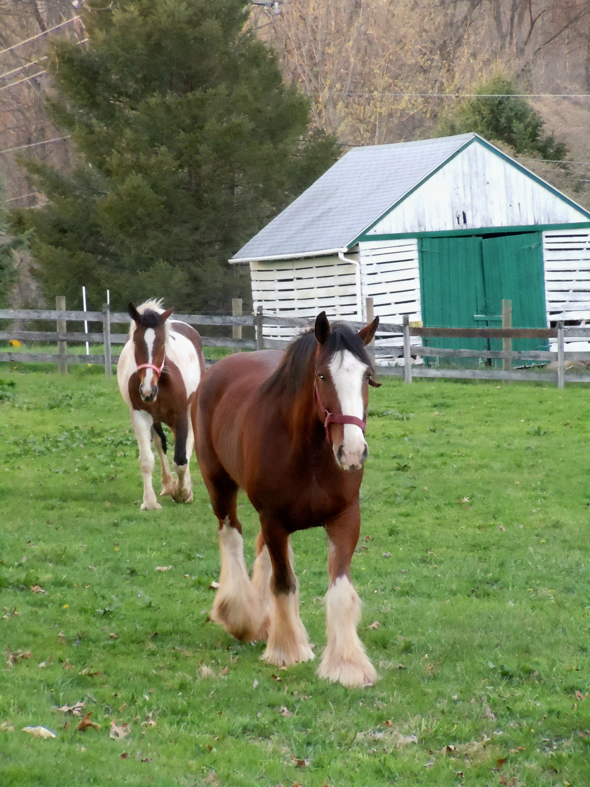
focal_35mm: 166
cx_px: 295
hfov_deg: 8.9
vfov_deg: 11.9
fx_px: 3772
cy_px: 394
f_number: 5.5
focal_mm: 29.8
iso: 800
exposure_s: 1/80
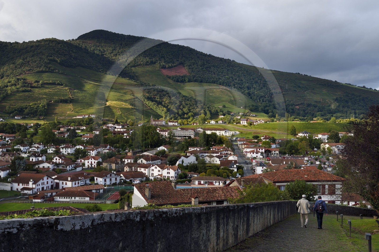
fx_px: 463
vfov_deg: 30.5
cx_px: 190
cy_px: 126
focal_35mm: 44
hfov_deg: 44.5
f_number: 9
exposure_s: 1/125
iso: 200
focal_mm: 44
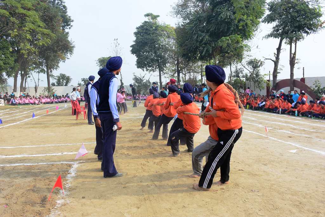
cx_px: 162
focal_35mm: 33
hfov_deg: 57.2
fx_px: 298
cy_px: 108
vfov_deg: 40.0
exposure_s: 1/125
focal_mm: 22
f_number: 11
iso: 200
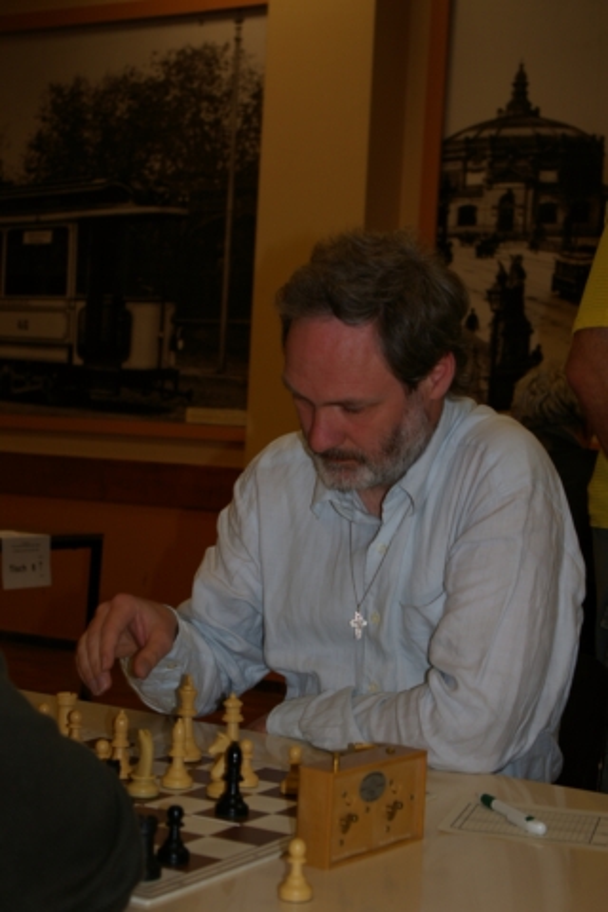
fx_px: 1520
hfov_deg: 22.6
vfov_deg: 33.4
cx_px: 304
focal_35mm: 60
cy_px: 456
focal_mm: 40
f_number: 4.5
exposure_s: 1/60
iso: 200
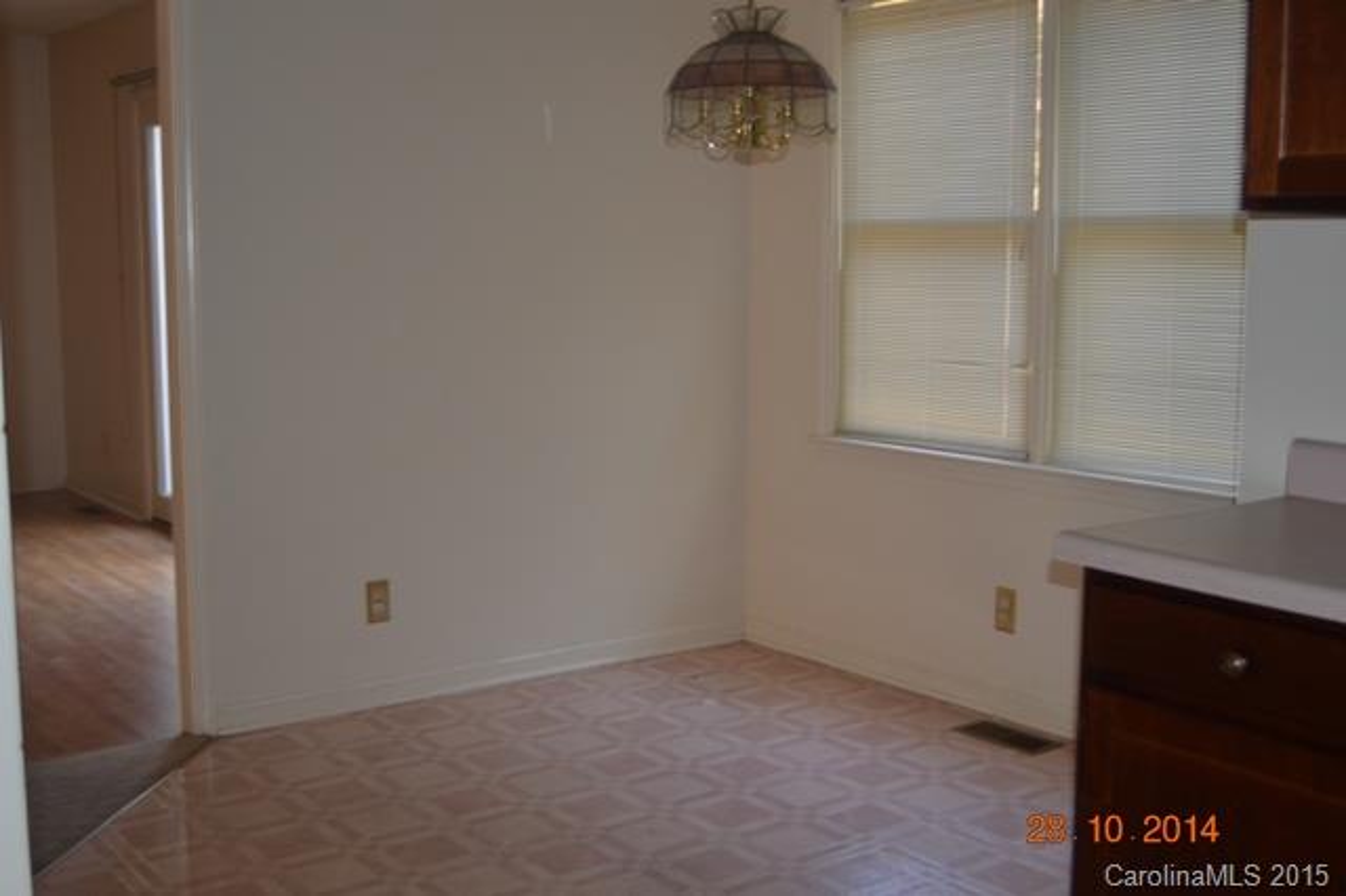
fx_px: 1457
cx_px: 673
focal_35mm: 39
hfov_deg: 49.6
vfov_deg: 34.2
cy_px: 448
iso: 450
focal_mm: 26
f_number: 4
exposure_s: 1/60
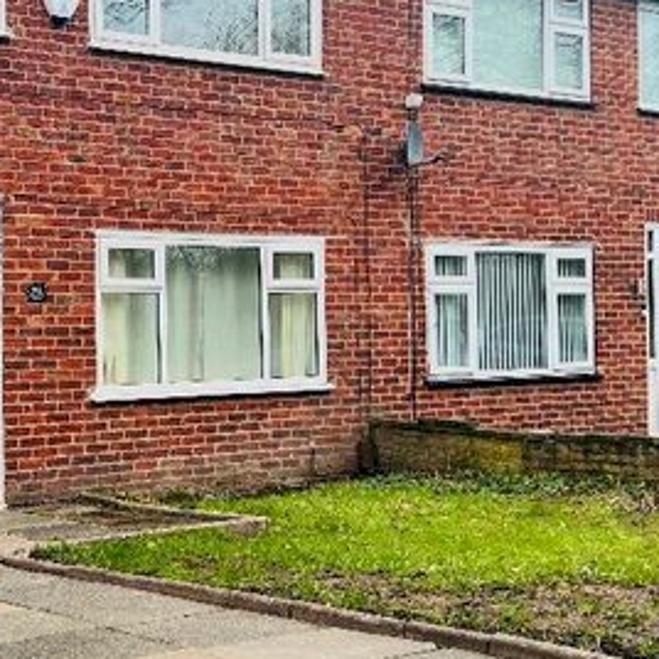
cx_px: 199
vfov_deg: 28.6
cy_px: 306
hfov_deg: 28.3
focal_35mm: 60
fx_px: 1292
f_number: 1.5
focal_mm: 5.7
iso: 50
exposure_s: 1/632
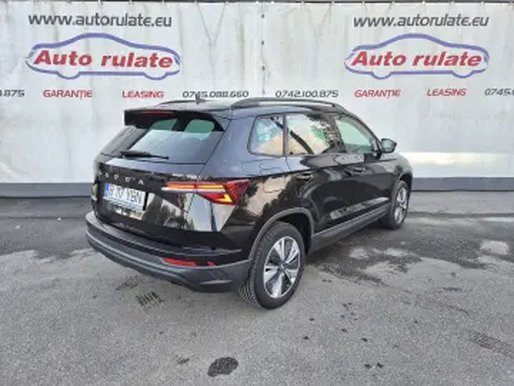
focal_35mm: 23
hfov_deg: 73.9
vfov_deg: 58.9
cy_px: 193
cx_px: 257
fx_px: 342
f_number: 1.8
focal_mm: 5.4
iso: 40
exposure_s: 1/180
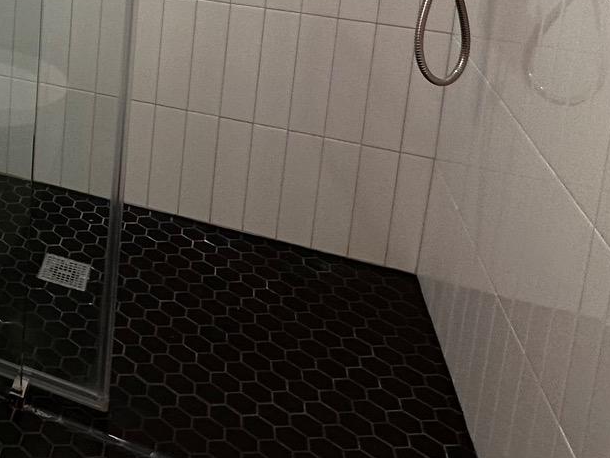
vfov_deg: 26.6
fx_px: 829
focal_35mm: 47
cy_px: -125
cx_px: -194
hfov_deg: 31.0
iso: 80
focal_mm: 2.22
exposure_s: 1/120
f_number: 2.2
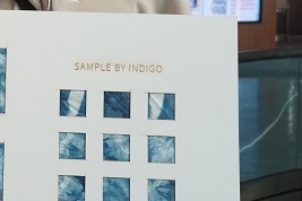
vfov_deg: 13.9
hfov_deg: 19.5
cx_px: -81
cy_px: -1
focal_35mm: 97
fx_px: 814
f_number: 4
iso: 1000
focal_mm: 24
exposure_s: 1/160
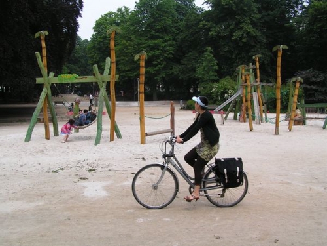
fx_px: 359
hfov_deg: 49.0
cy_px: 123
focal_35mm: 38
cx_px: 164
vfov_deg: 37.7
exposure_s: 1/320
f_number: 5.6
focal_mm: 6.3
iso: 50
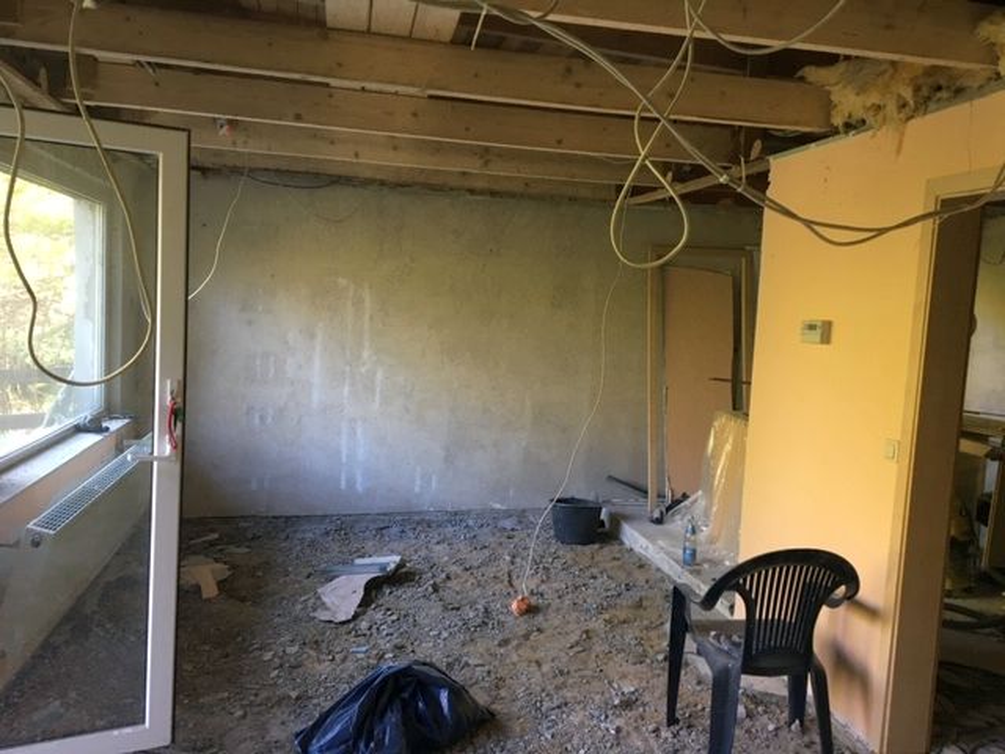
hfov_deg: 61.7
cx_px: 502
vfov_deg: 48.2
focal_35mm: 29
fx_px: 842
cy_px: 377
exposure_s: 1/33
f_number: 2.2
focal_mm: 4.15
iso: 100
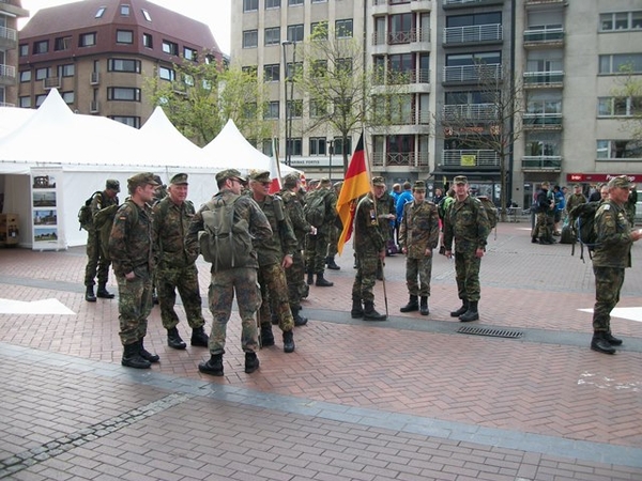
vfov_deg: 44.2
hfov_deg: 56.8
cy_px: 240
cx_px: 321
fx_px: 593
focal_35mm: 32
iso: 80
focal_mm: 5.7
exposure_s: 1/200
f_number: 2.9
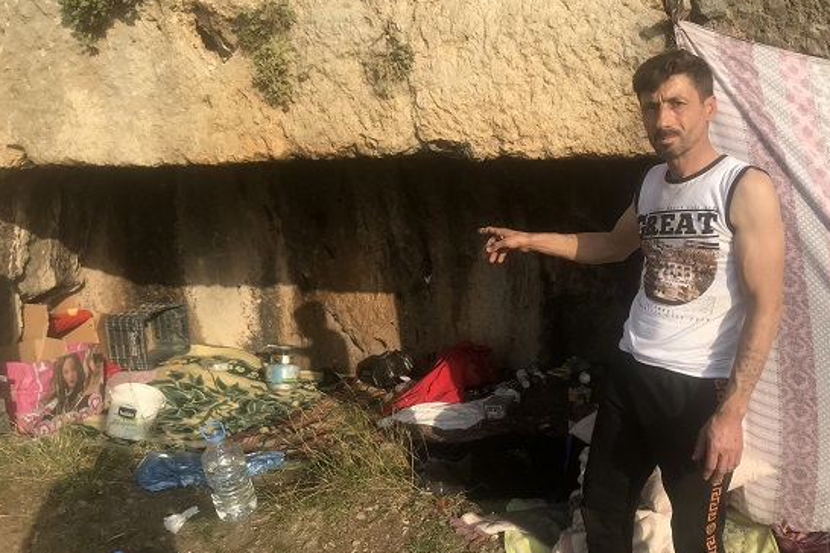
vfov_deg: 41.1
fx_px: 738
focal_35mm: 32
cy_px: 307
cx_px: 450
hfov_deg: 58.6
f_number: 1.8
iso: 20
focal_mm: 3.99
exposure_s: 1/1650
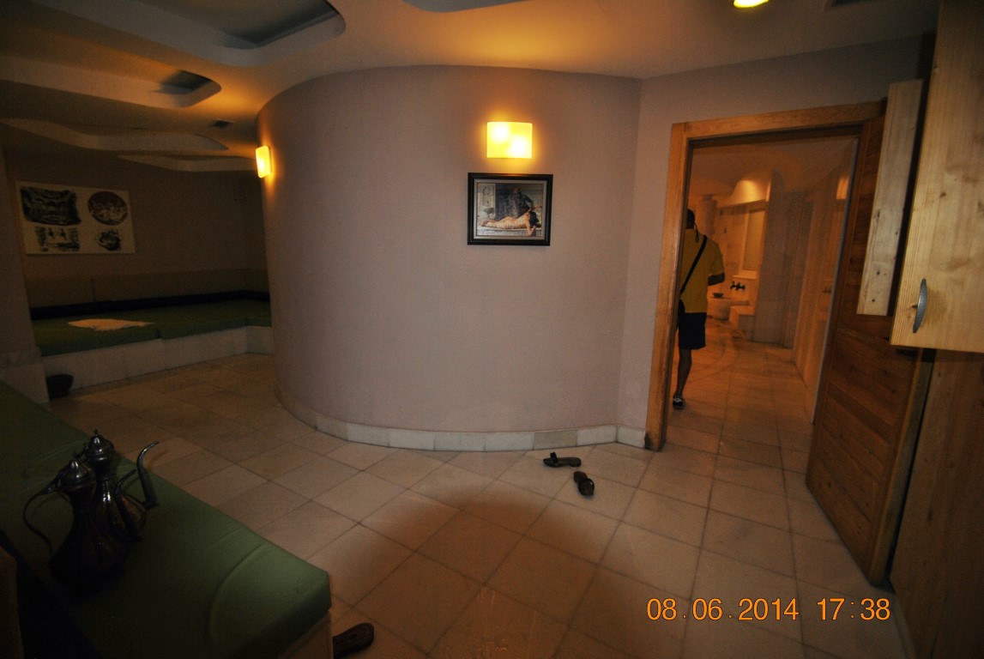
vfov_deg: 77.5
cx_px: 492
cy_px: 330
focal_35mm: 15
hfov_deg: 100.3
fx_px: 411
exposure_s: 1/60
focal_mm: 10
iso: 200
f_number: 3.5
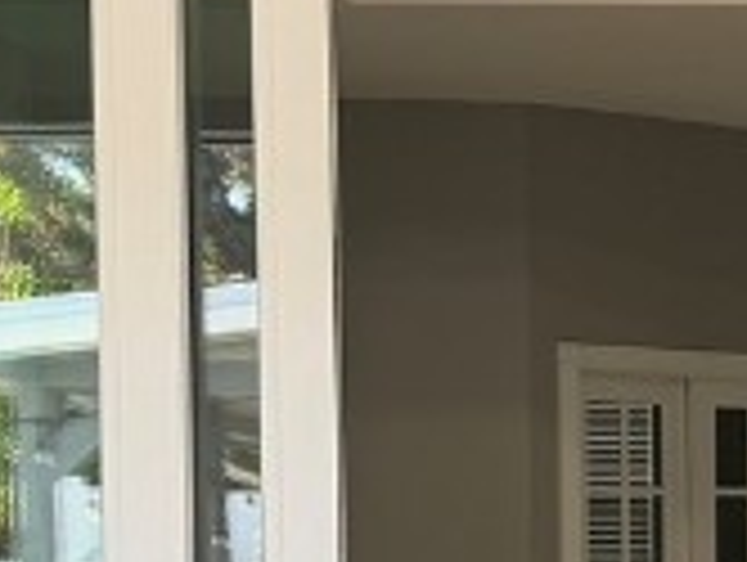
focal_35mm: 148
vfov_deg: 10.0
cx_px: 1040
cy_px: 589
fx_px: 3198
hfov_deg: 12.8
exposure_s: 1/158
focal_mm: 6.76
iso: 80
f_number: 1.78
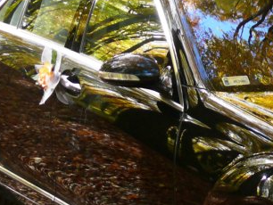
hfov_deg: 11.1
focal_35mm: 174
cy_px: 129
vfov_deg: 8.5
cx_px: 351
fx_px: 1373
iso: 100
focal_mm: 11.1
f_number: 3.2
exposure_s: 1/60
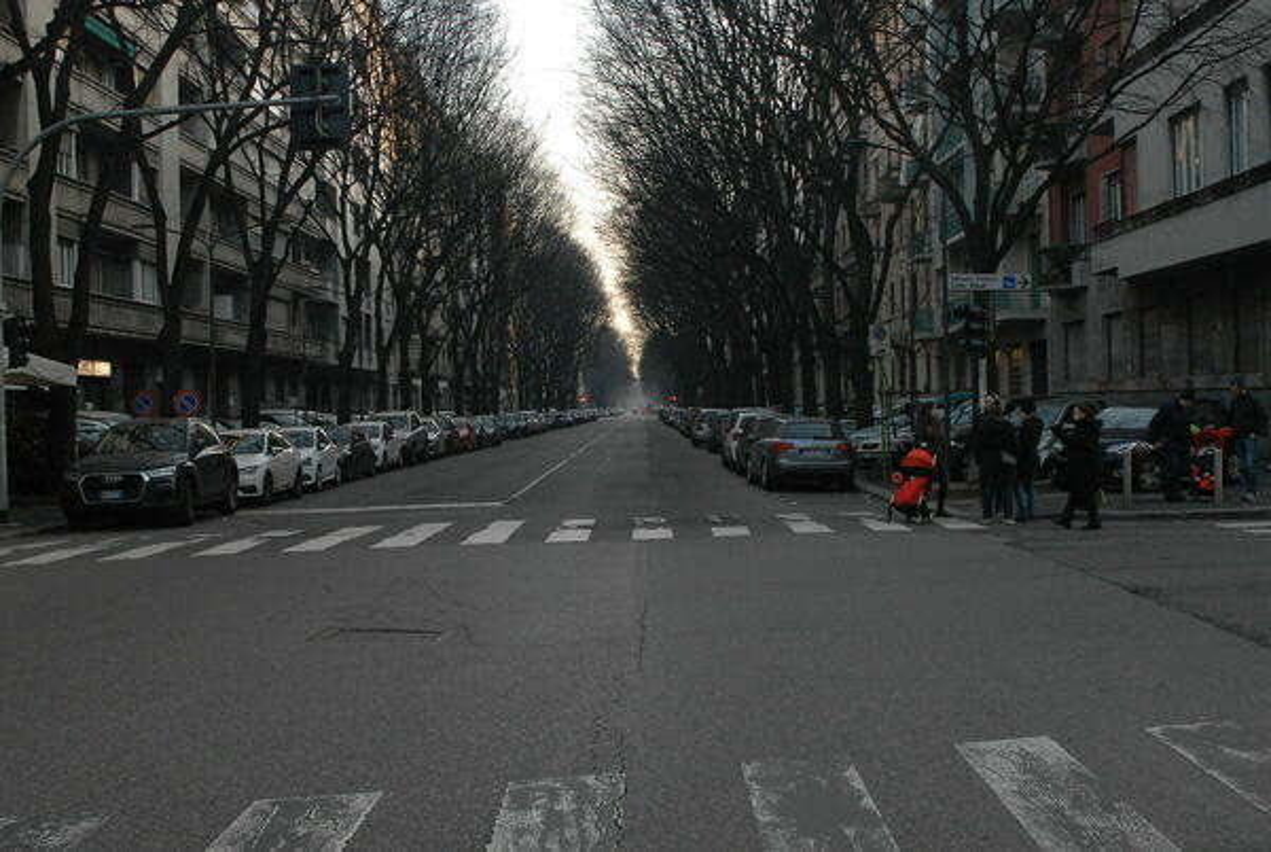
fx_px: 1485
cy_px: 426
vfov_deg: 32.0
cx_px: 636
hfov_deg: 46.3
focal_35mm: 42
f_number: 7.1
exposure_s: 1/180
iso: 800
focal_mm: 28
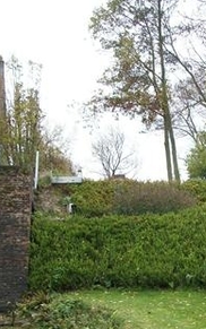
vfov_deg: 29.0
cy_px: 235
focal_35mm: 70
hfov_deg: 18.5
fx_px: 628
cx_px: 151
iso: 80
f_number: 2.9
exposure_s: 1/200
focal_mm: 5.7
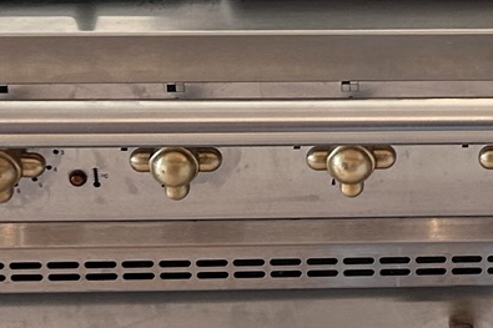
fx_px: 1875
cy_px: -100
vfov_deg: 9.8
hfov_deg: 14.4
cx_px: 634
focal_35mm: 137
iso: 80
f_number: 1.5
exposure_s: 1/123
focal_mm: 5.7
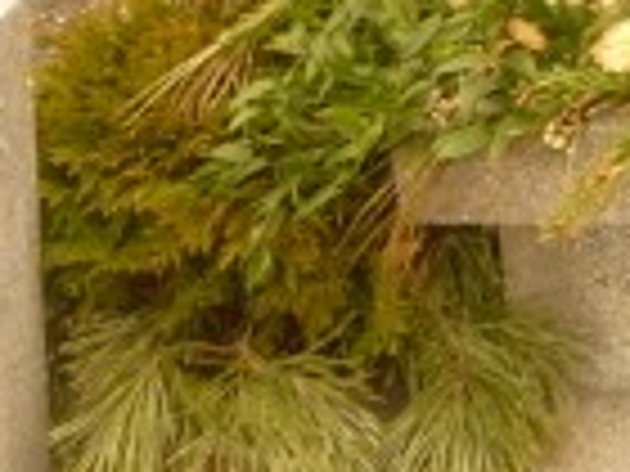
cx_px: 1062
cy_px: -468
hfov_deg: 14.0
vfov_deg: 10.6
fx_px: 2330
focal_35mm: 128
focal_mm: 5
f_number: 3.3
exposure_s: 1/250
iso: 200
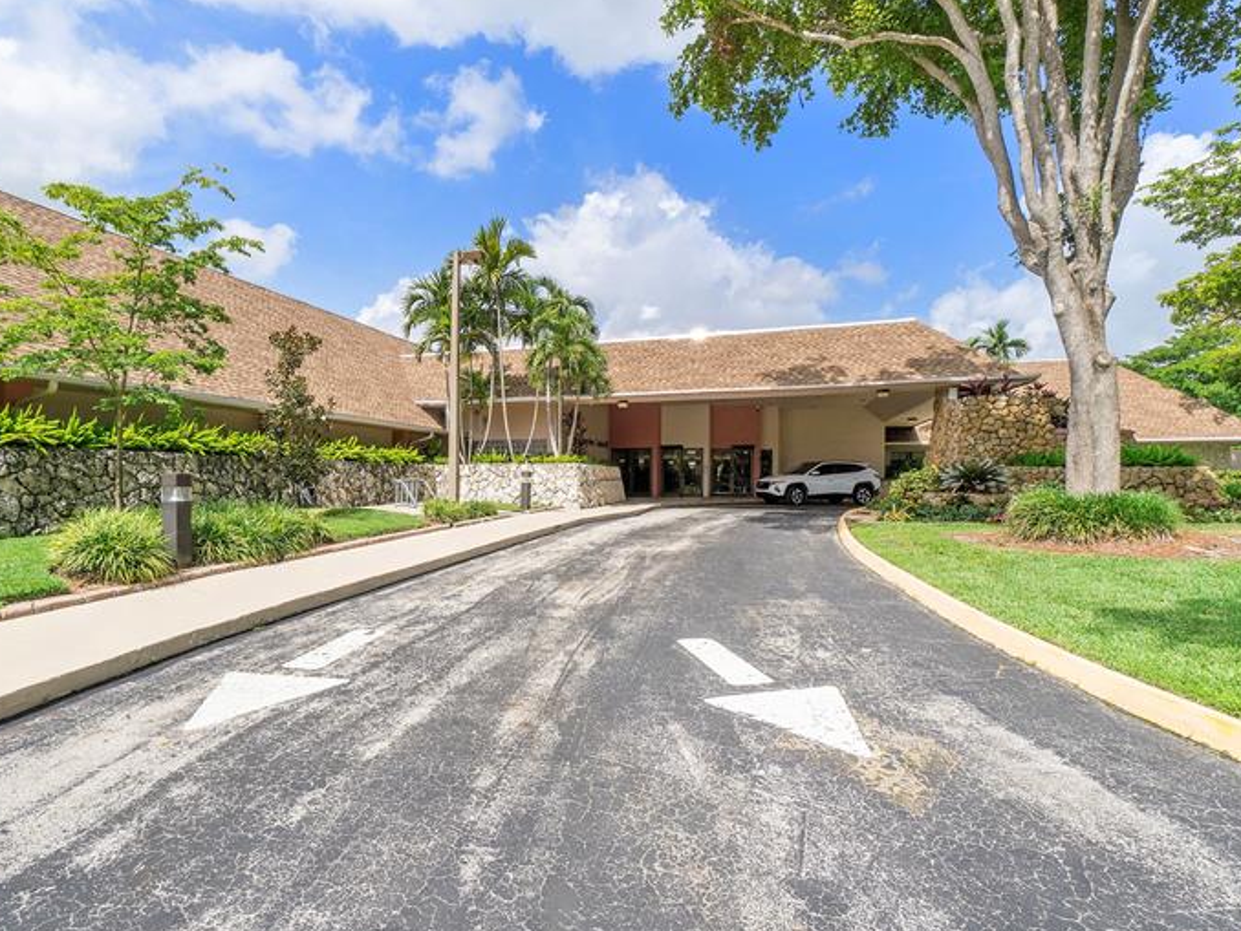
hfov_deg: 90.7
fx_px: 610
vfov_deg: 74.8
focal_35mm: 17
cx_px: 558
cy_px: 474
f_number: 11
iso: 100
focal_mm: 10
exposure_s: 1/125
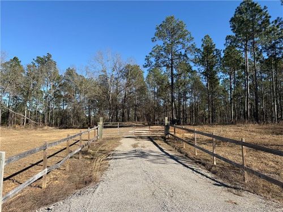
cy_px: 106
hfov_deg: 71.6
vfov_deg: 56.8
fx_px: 196
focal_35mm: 24
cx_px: 142
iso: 80
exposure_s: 1/2907
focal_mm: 6.76
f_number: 1.78
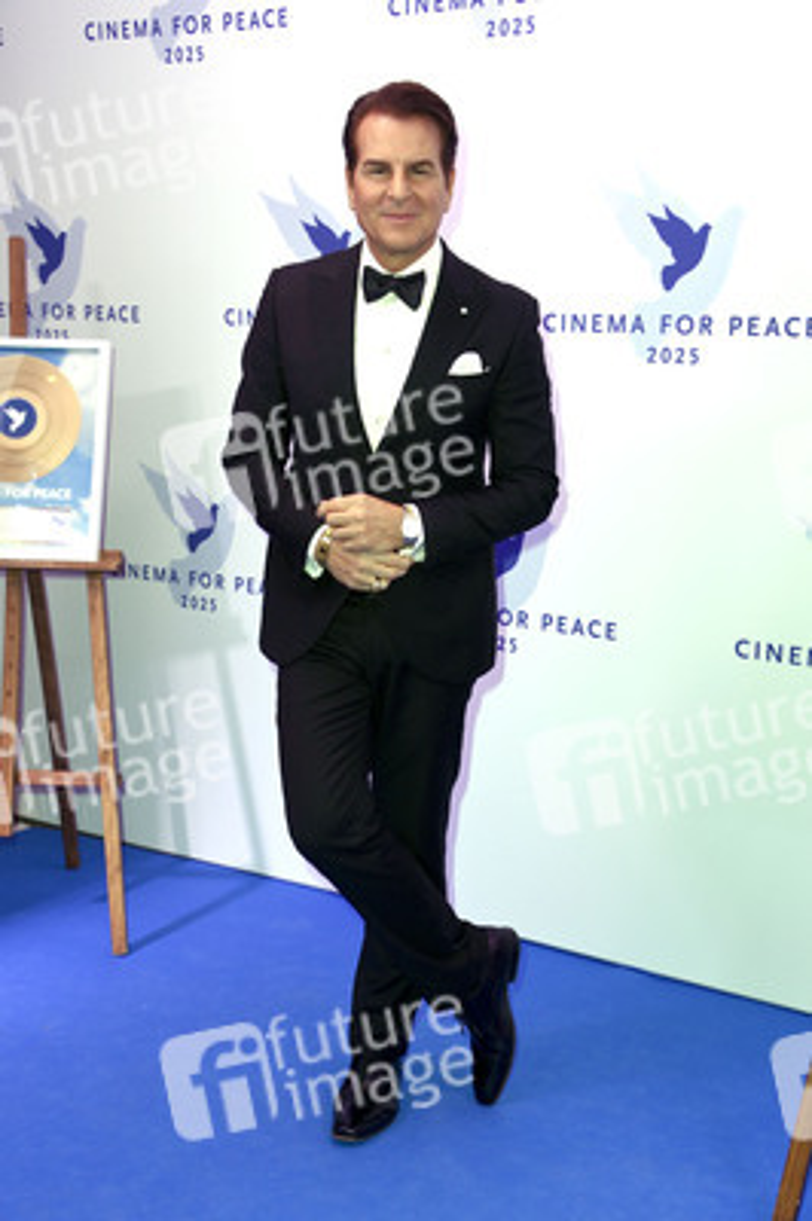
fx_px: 1627
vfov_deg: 41.1
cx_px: 406
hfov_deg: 28.0
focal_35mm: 48
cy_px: 610
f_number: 5.6
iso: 1000
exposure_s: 1/250
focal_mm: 48
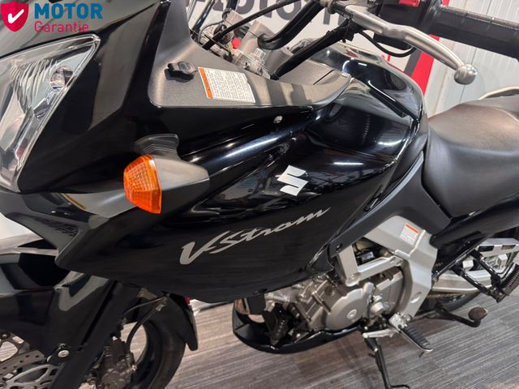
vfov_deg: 56.8
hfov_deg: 71.6
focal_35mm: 24
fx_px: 360
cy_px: 194
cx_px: 260
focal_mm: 6.76
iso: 800
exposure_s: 1/33
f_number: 1.78
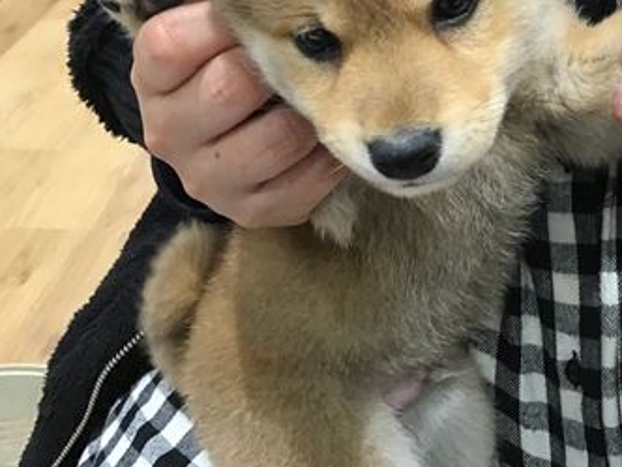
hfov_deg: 34.1
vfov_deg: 25.5
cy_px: 77
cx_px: 395
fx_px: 1006
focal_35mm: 56
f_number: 2.4
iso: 100
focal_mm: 3.3
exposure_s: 1/30
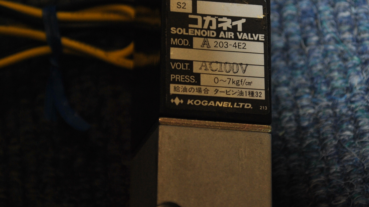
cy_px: 70
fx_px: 1191
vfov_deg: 10.0
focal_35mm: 122
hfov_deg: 17.6
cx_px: 199
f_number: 5.6
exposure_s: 1/60
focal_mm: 55
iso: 200
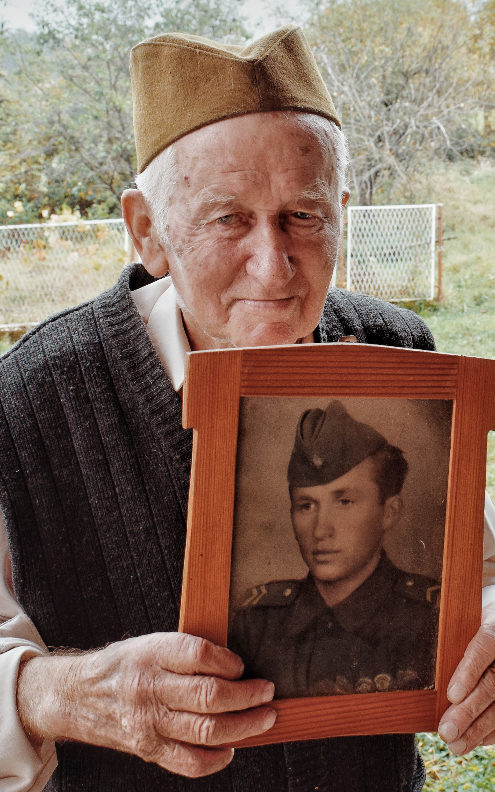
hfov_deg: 20.5
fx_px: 1360
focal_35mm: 63
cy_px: 300
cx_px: 350
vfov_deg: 32.3
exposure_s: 1/200
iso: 400
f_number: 7.1
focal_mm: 21
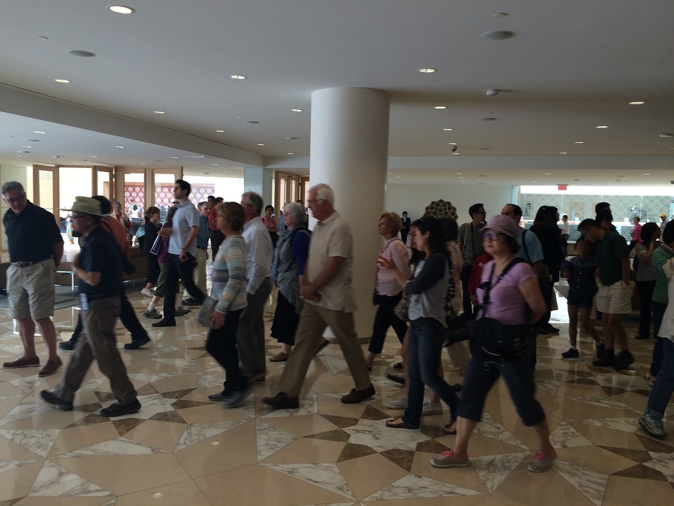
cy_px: 253
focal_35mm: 29
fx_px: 565
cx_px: 337
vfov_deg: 48.2
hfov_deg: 61.7
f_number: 2.2
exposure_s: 1/52
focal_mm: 4.15
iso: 32
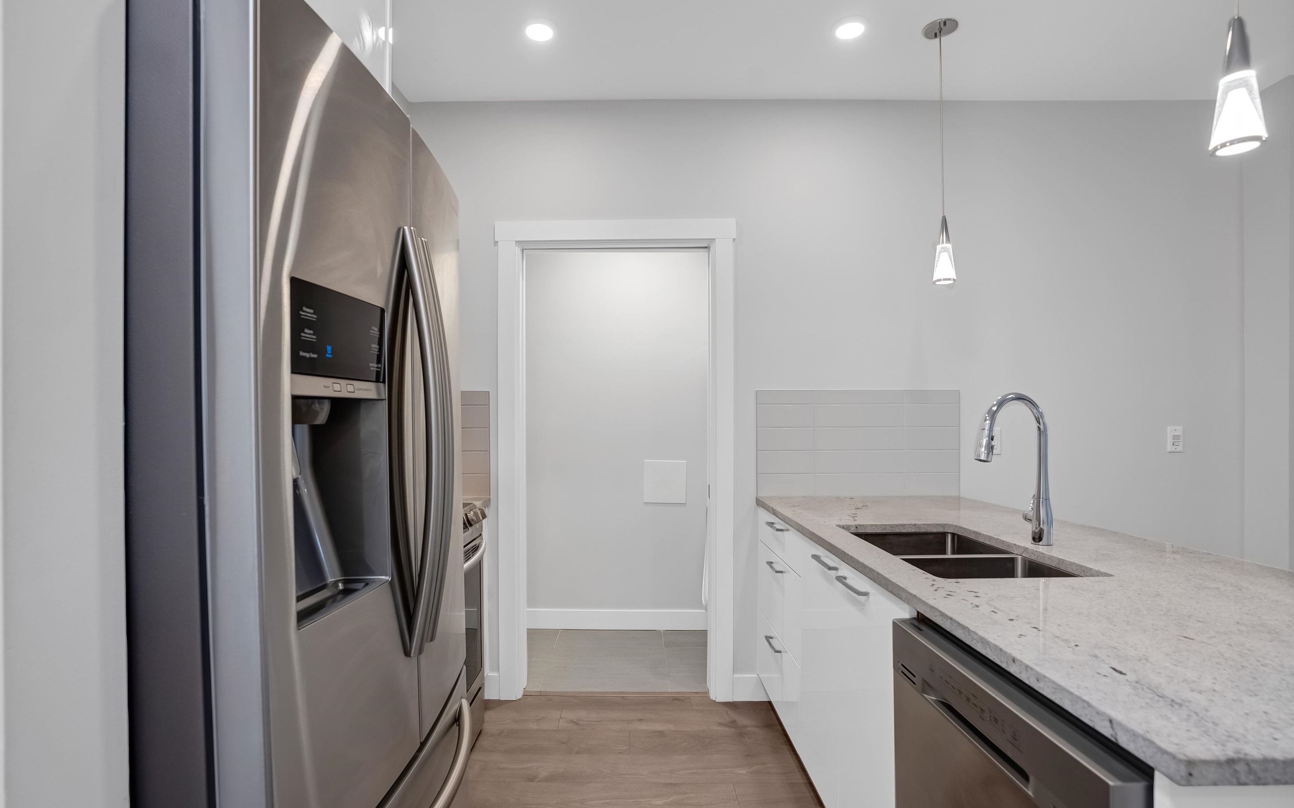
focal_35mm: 17
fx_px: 599
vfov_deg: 67.9
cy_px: 432
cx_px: 621
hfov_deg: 94.3
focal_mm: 16
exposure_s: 1/20
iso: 320
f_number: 6.3
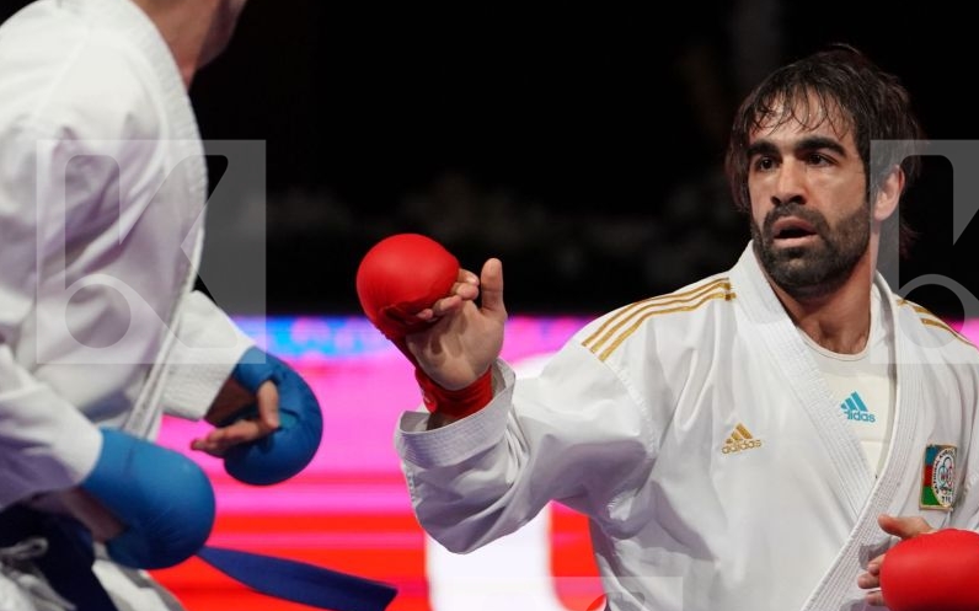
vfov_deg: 2.8
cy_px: 252
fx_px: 12296
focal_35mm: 461
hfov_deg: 4.6
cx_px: 568
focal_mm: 200
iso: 2500
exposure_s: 1/1000
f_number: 2.8
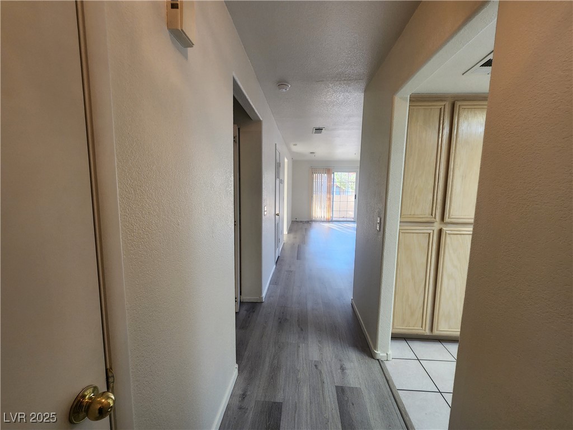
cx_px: 286
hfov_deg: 106.2
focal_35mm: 13
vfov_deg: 89.9
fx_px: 215
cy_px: 215
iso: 200
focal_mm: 2.2
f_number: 2.2
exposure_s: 1/60
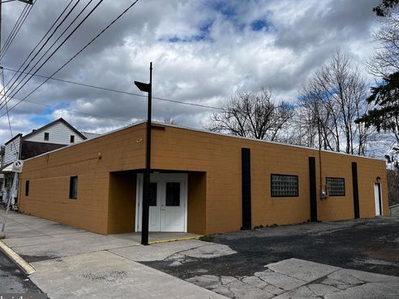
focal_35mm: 27
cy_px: 154
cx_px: 204
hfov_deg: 65.3
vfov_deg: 51.4
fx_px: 311
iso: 50
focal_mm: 5.1
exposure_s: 1/4310
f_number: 1.6
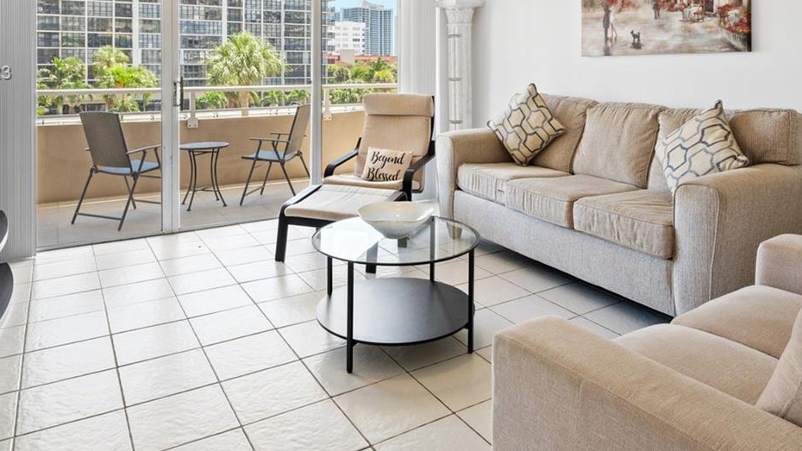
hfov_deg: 69.8
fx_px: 574
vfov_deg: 40.7
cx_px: 425
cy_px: 75
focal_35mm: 27
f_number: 8
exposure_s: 1/10
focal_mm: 15
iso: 200
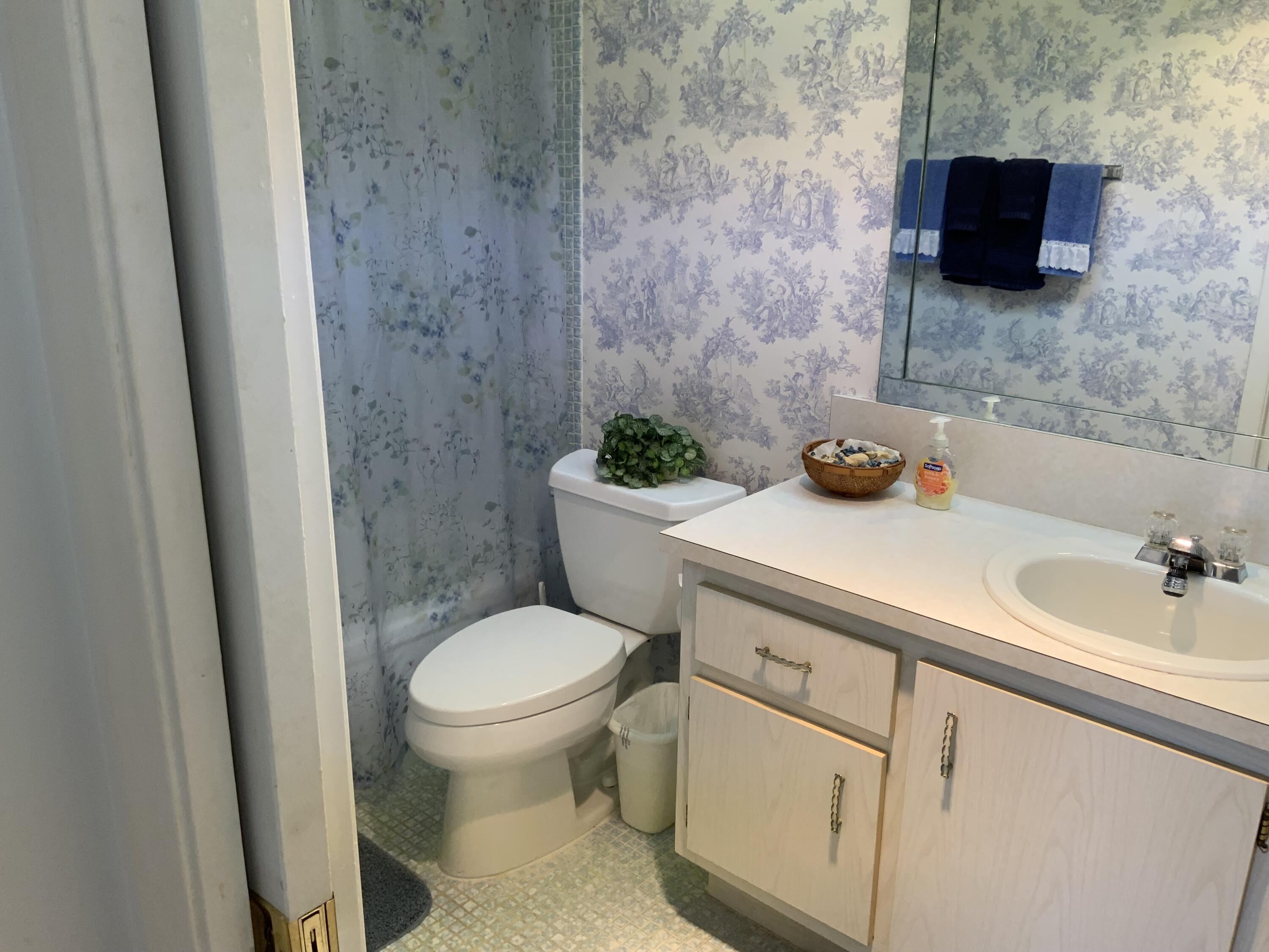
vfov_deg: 48.2
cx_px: 634
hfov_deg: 61.7
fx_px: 1063
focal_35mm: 29
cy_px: 476
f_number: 1.8
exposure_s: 1/60
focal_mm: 3
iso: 50
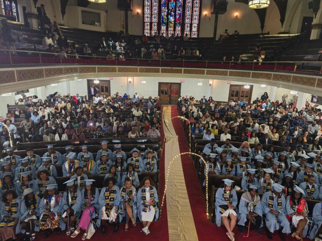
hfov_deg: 73.9
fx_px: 214
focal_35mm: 23
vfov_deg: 58.9
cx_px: 161
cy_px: 120
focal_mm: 5.4
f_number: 1.8
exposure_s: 1/60
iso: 800
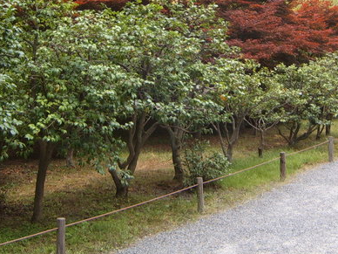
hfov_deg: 31.7
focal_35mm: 61
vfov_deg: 23.6
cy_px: 46
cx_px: 186
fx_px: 596
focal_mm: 6.2
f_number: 6
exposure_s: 1/125
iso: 63
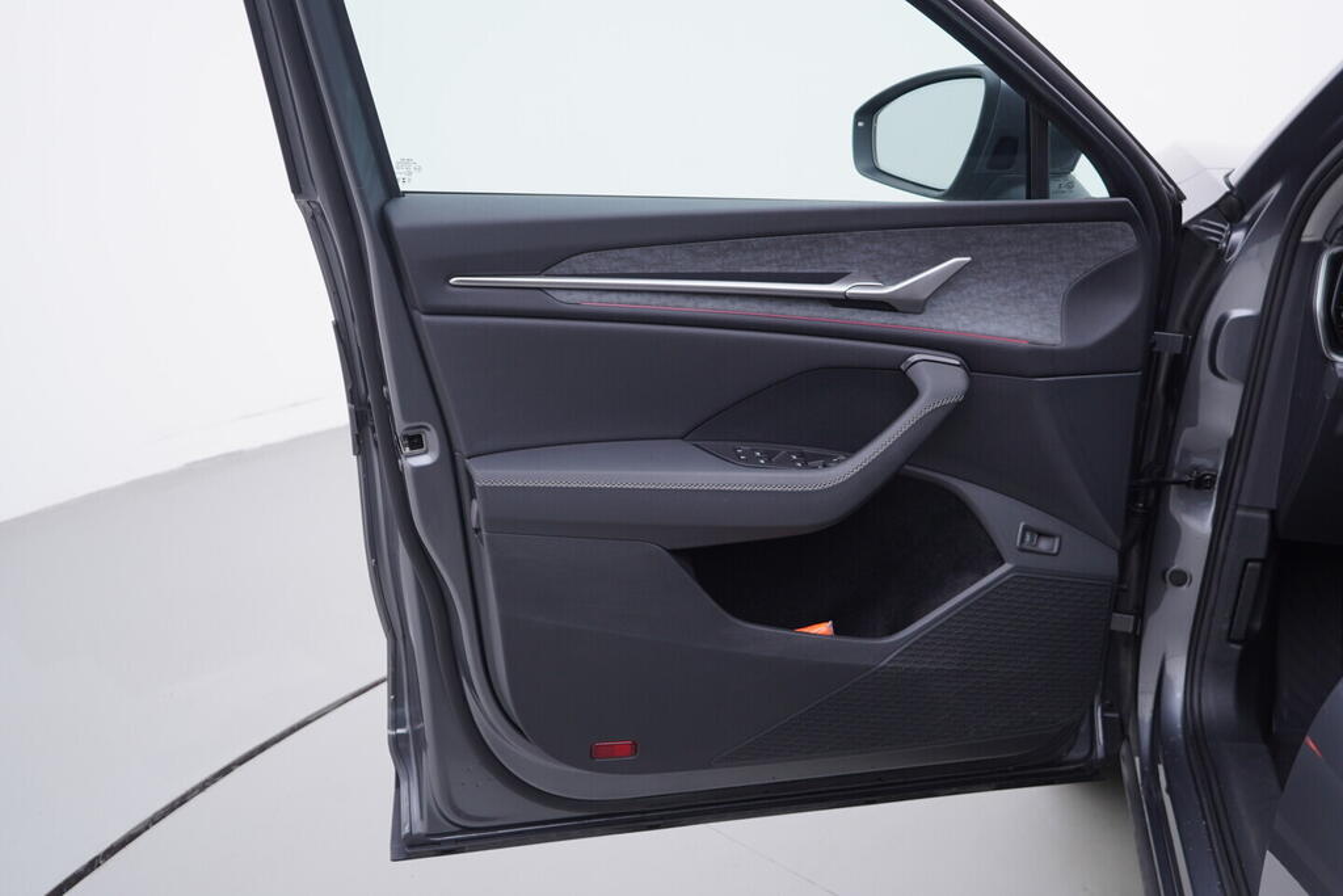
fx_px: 1343
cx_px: 672
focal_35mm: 36
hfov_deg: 53.1
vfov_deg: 36.9
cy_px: 448
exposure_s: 1/50
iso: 125
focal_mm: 24
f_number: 3.2
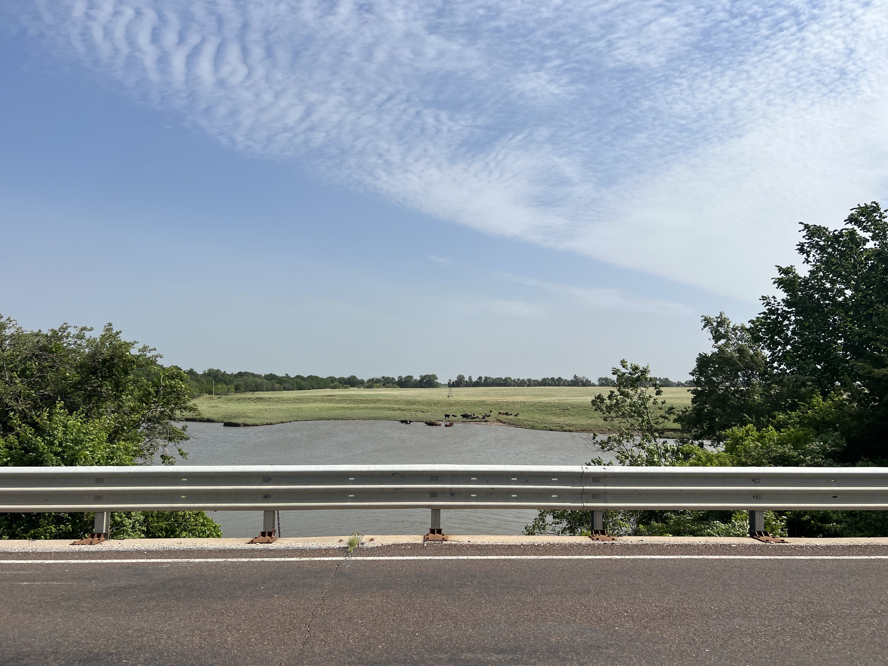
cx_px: 444
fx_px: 667
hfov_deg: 67.3
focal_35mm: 26
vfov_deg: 53.1
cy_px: 333
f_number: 1.5
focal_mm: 5.7
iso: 50
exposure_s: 1/8000
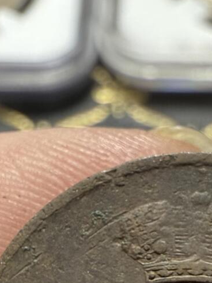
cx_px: 191
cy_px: 357
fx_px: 719
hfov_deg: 16.6
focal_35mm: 88
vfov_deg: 20.5
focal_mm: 2.22
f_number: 2.2
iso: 200
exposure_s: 1/72
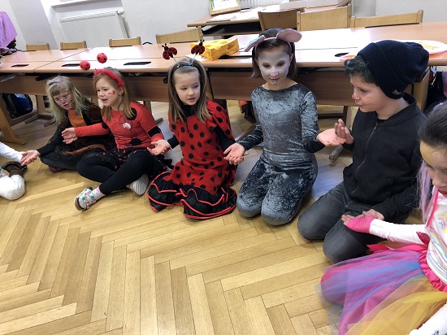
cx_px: 224
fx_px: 361
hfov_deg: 63.5
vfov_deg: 49.7
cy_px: 168
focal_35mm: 28
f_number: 1.8
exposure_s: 1/17
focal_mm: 3.99
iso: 40
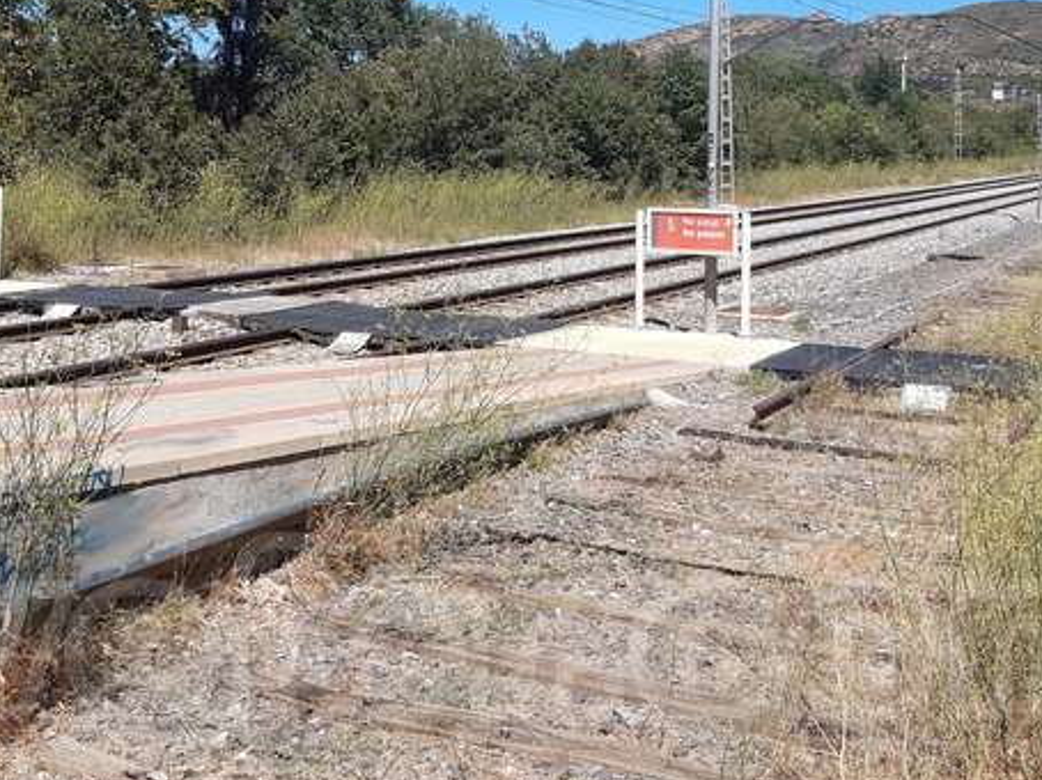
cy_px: 186
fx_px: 1324
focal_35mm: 44
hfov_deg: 43.0
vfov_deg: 32.2
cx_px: 496
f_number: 1.7
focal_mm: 3.92
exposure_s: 1/1927
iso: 40
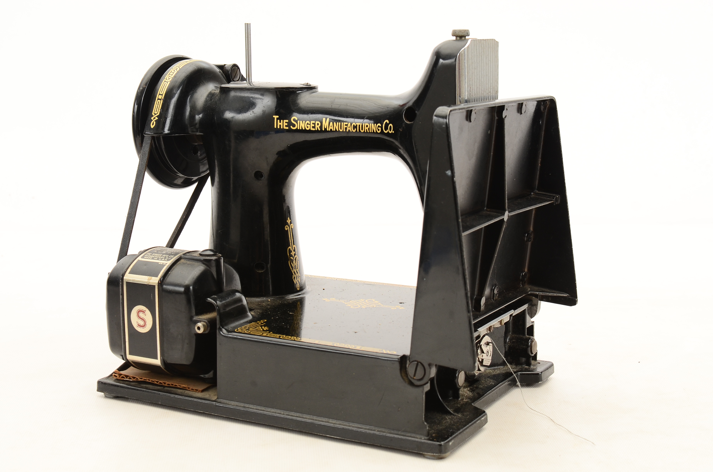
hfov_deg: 35.1
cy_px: 236
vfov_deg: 23.7
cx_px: 356
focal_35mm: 57
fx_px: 1127
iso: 250
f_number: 10
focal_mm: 38
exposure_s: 1/80
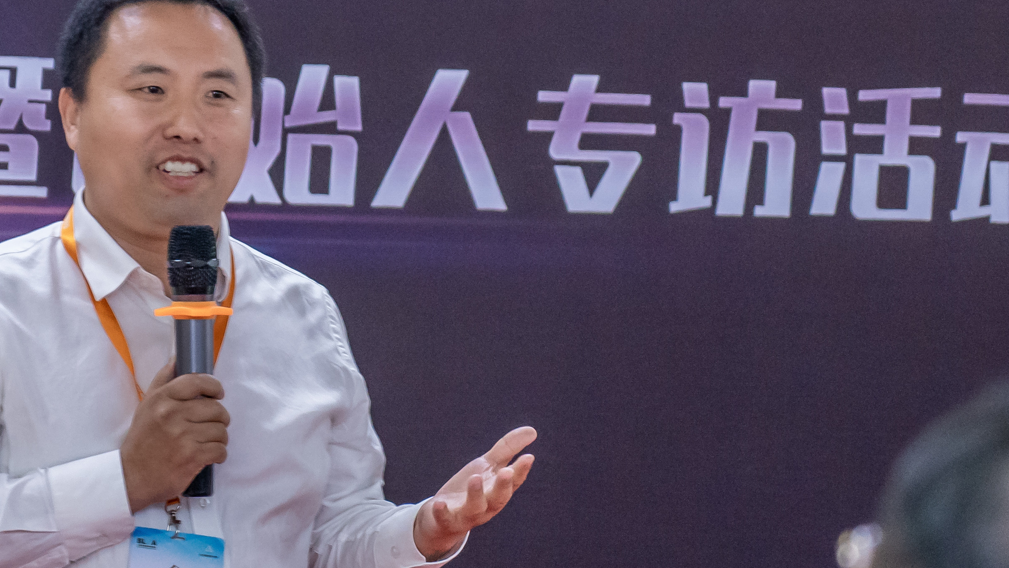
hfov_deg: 8.0
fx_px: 7171
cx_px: 239
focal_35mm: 268
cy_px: 273
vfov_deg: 4.5
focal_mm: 105
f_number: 4
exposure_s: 1/125
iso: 5000
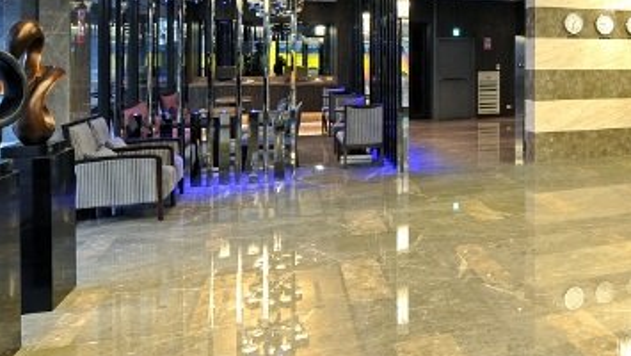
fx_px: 552
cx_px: 510
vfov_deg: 34.5
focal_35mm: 33
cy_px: 69
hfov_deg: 55.1
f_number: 13
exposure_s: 2
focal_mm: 14
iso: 100
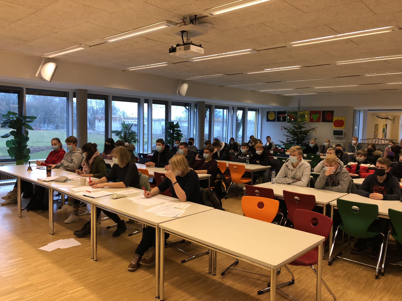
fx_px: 325
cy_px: 150
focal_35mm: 28
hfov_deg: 63.4
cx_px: 201
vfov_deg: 49.7
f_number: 1.8
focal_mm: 3.99
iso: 50
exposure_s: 1/17
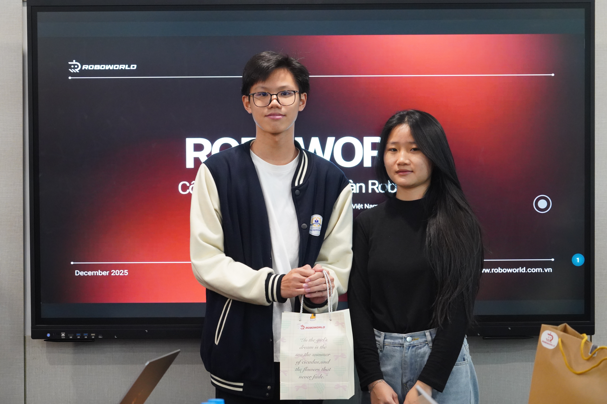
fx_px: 1888
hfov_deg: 18.3
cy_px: 202
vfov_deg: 12.2
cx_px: 304
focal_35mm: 112
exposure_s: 1/125
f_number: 6.3
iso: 8000
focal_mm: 112
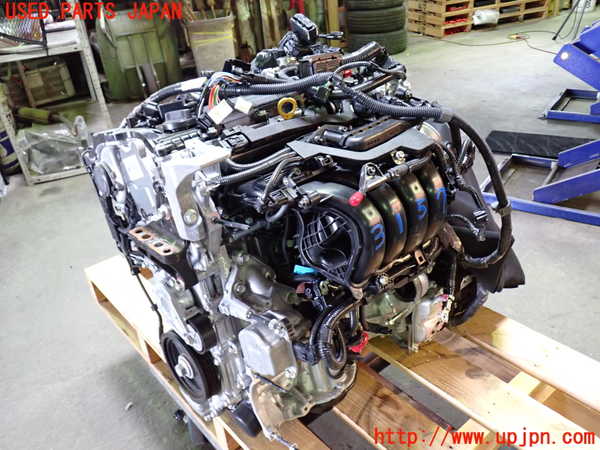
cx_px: 300
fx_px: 520
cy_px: 225
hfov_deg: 60.0
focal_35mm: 30
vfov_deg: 46.8
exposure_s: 1/30
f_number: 2.3
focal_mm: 5.4
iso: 500
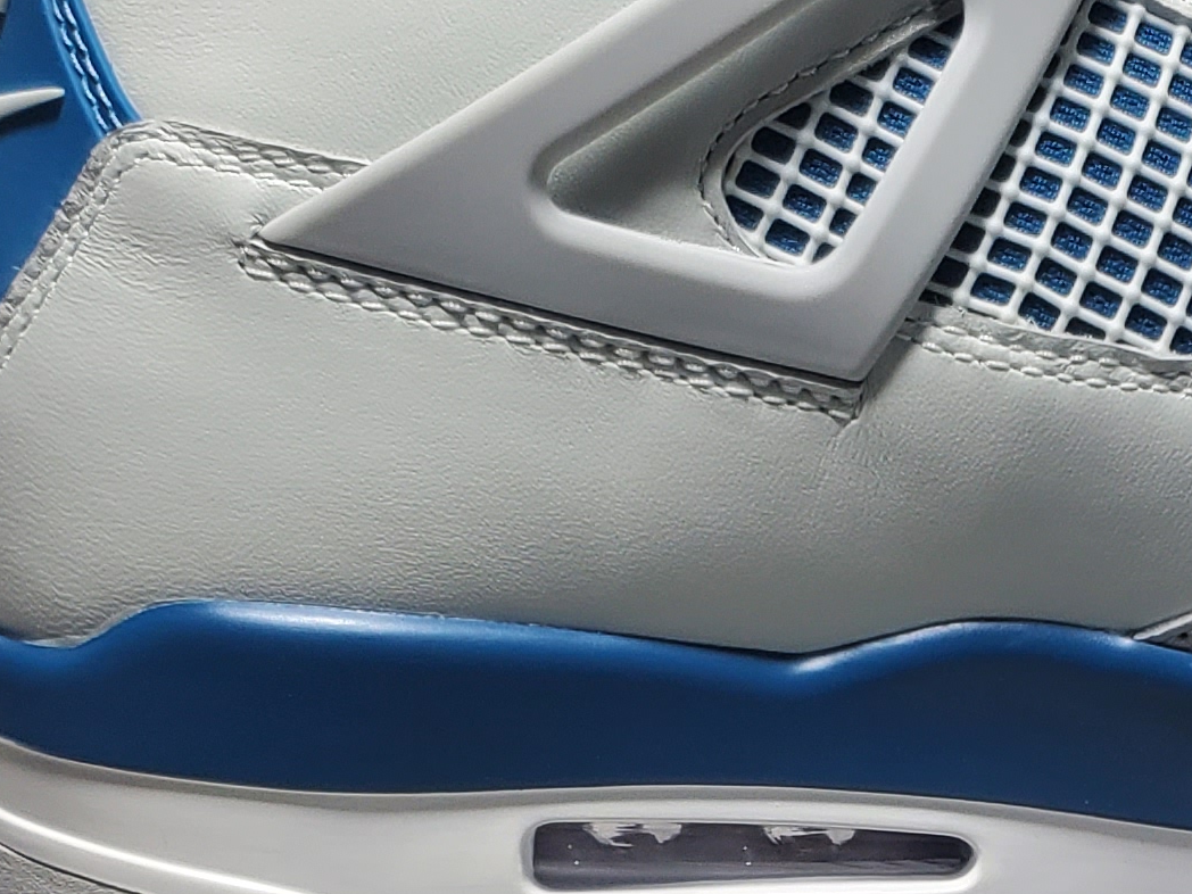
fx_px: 3443
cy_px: 1100
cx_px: 1250
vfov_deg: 14.3
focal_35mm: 100
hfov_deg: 19.0
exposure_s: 1/384
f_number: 1.5
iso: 50
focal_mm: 4.3
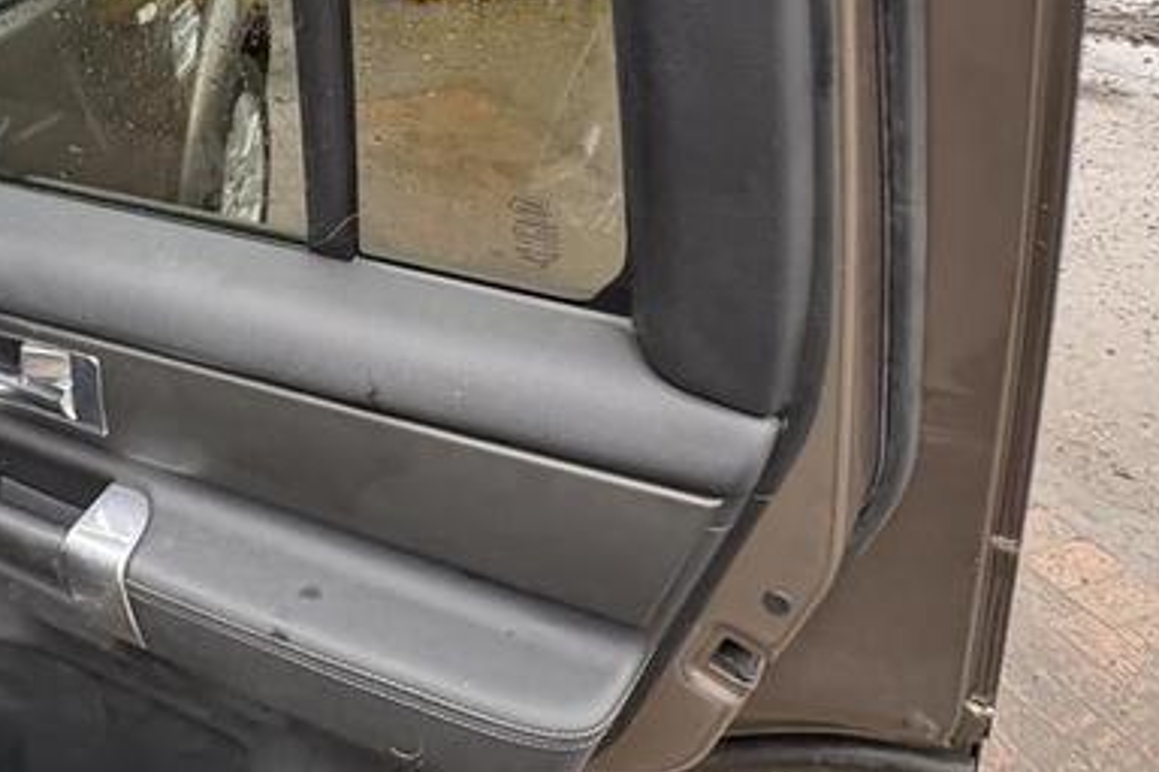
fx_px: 1095
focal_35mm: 34
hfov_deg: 55.0
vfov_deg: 36.4
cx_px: 420
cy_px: 72
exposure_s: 1/99
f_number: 2.2
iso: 200
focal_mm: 2.22
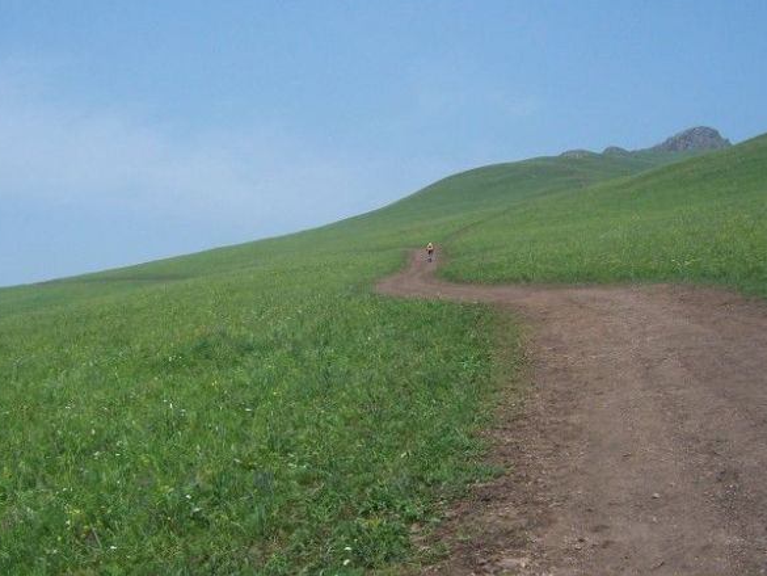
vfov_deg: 30.3
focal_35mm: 48
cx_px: 324
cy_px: 310
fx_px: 1064
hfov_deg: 39.5
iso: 80
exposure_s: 1/500
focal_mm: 6
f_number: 4.5
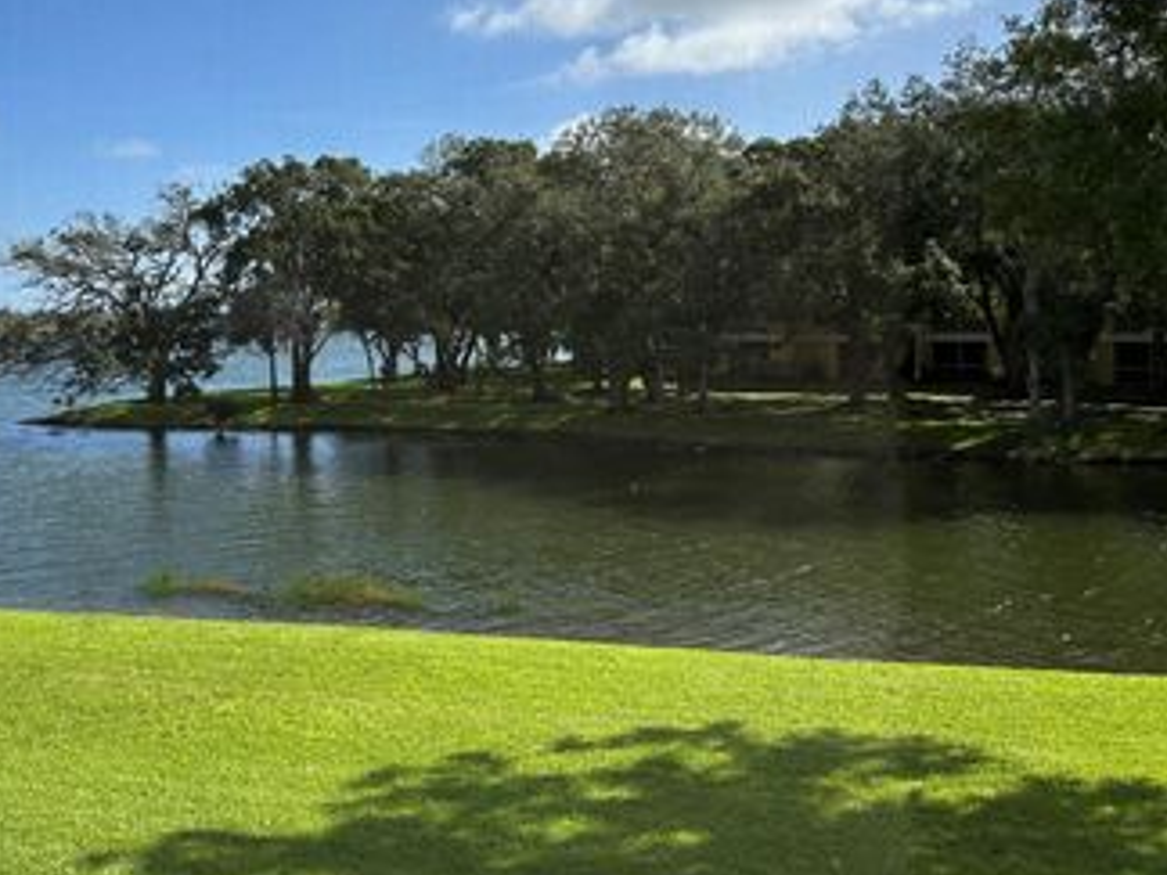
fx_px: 1247
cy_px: 344
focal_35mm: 37
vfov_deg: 38.5
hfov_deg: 48.1
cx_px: 285
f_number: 1.78
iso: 80
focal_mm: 6.86
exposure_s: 1/3155
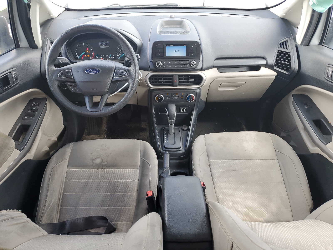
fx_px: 250
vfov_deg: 53.1
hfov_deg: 67.3
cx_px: 166
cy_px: 125
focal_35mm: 26
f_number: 1.5
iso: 50
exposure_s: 1/120
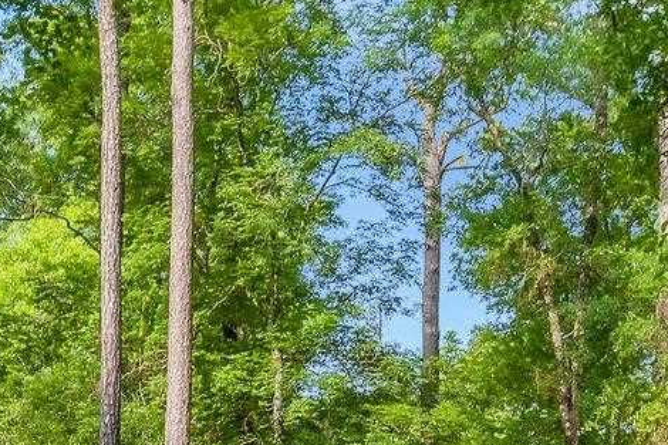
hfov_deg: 15.2
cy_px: 743
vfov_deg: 9.7
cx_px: 213
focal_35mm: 135
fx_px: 2504
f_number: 8
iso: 250
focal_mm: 20.9
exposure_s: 1/220
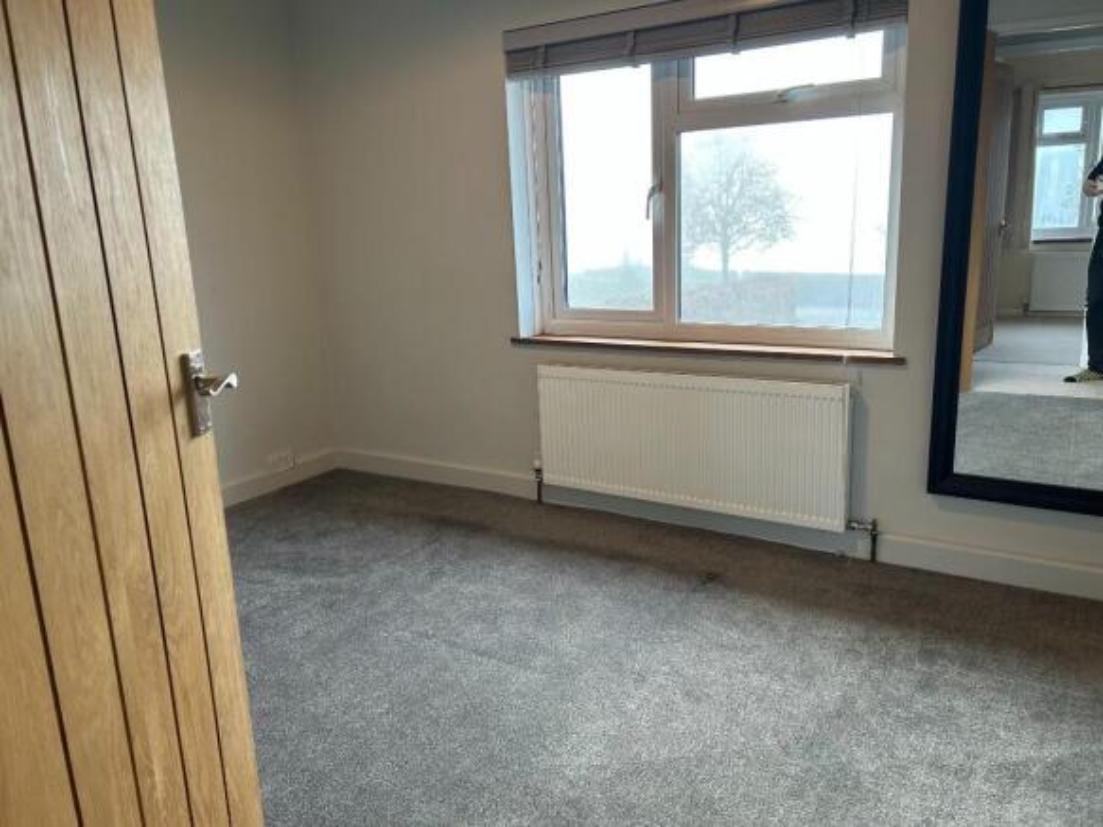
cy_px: 414
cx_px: 552
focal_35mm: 26
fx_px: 828
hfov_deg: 67.3
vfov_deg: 53.0
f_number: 1.5
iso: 125
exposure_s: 1/121
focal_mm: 5.7
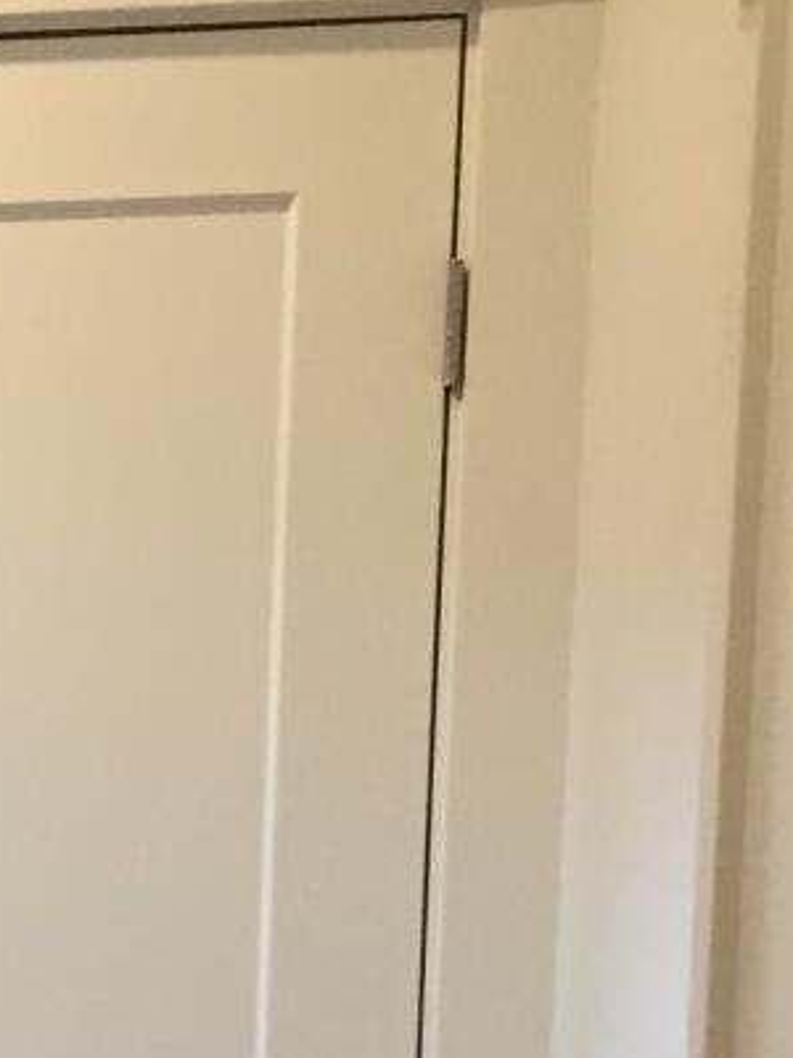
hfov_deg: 9.3
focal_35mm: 145
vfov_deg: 13.2
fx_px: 4429
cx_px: -1039
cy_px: 1307
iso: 125
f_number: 2.2
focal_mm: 4.15
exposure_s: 1/30
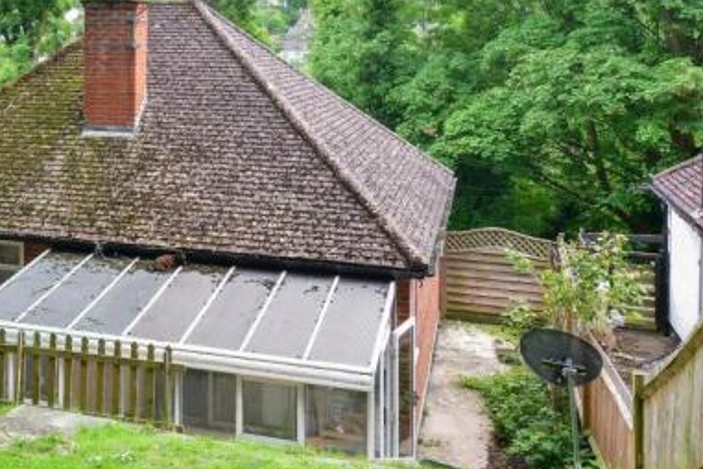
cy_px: 234
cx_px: 106
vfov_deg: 31.2
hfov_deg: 42.6
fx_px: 840
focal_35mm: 43
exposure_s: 1/50
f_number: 8
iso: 160
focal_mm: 17
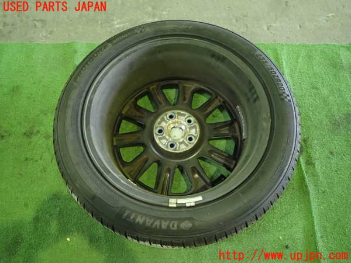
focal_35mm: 25
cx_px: 176
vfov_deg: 54.9
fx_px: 253
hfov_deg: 69.4
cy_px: 132
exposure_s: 1/25
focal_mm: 4.5
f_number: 2
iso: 800
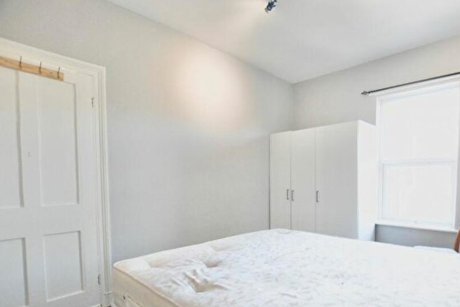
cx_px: 288
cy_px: 191
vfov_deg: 63.7
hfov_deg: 85.2
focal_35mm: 19
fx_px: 243
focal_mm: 10
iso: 800
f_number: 3.5
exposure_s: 1/160
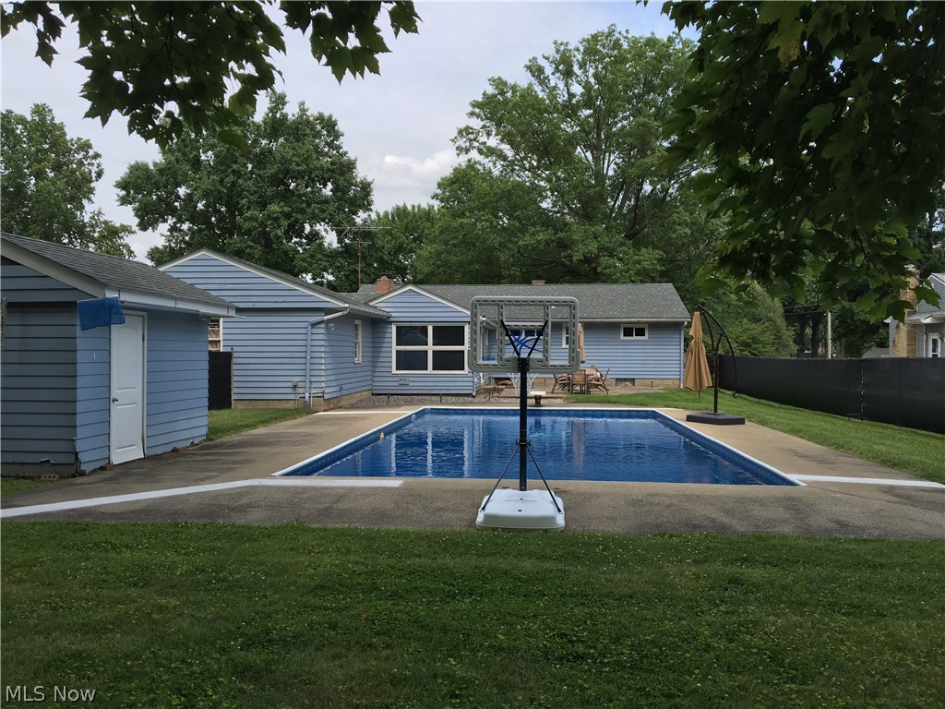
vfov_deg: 48.2
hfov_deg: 61.7
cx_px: 472
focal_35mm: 29
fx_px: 792
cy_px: 354
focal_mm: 4.15
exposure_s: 1/950
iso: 25
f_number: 2.2
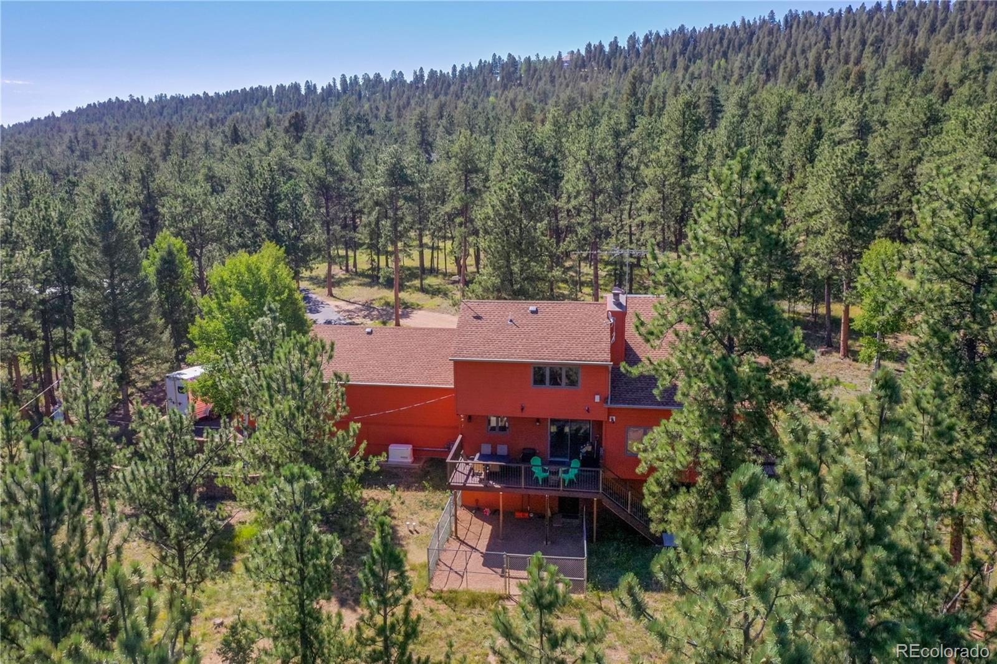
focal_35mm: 28
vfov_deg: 46.4
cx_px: 498
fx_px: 775
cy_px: 332
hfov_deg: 65.5
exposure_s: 1/1000
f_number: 7.1
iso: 800
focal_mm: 10.26
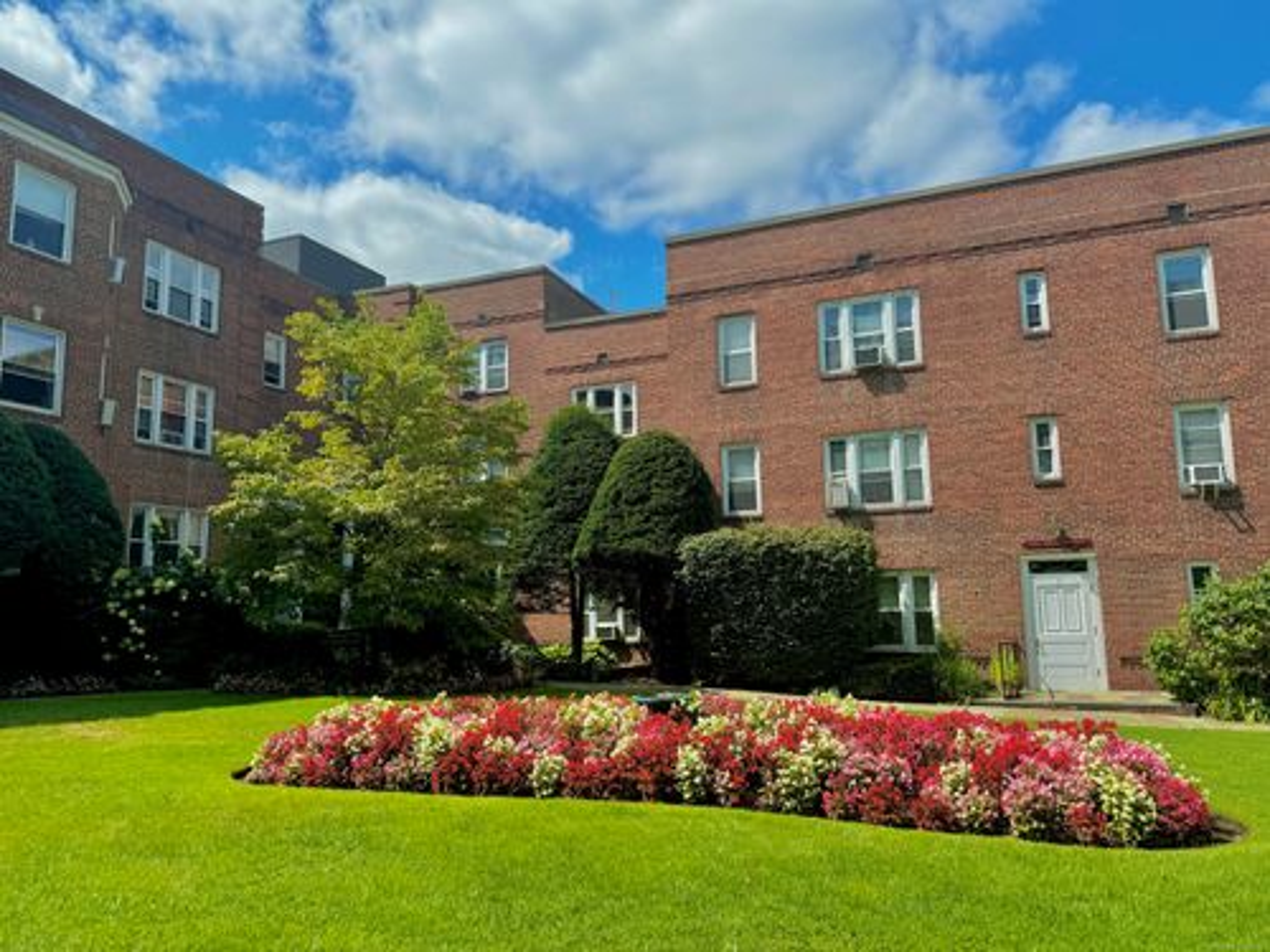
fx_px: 881
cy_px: 476
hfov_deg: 71.6
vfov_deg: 56.8
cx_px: 635
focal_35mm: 24
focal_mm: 6.76
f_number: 1.78
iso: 80
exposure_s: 1/3802
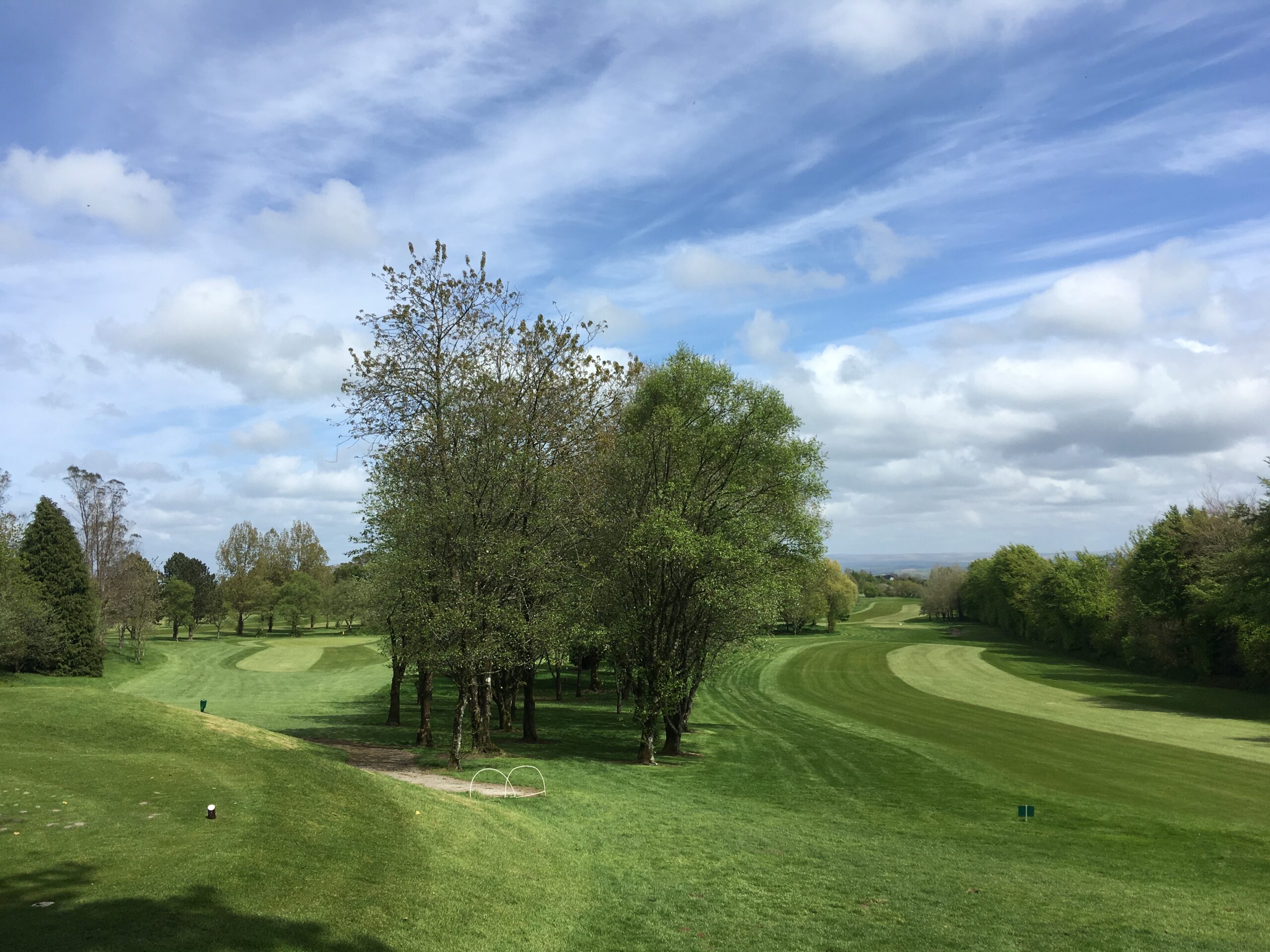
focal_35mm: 29
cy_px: 476
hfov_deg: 61.7
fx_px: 1064
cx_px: 635
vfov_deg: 48.2
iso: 25
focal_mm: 4.15
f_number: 2.2
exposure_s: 1/1876
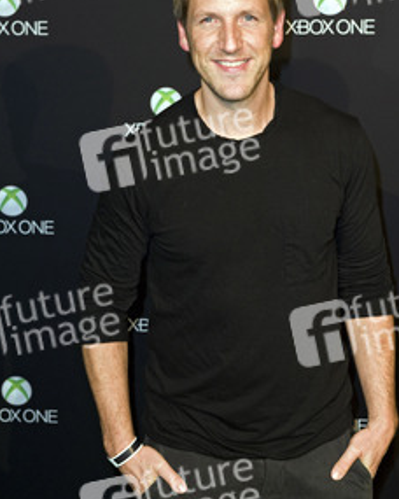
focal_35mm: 79
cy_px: 238
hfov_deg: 19.4
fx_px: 1166
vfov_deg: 24.1
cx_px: 221
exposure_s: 1/125
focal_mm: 60
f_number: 5.6
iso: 1000
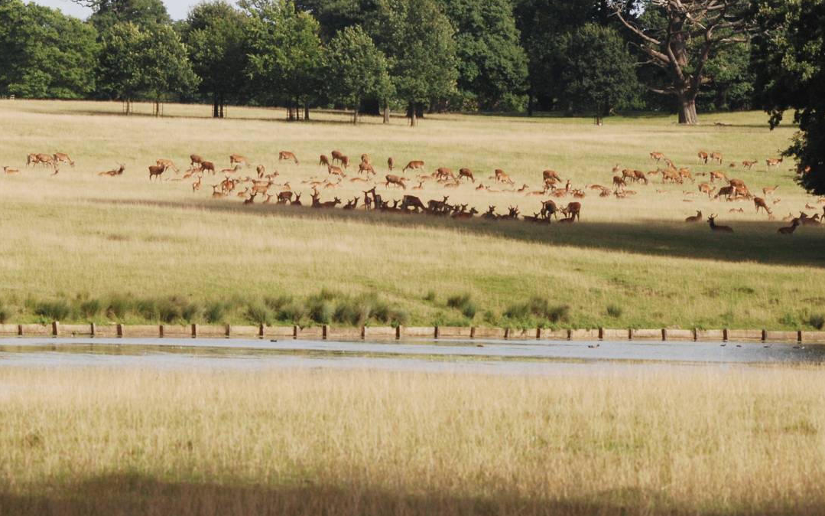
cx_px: 340
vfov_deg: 5.8
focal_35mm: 227
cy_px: 122
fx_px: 5103
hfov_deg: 9.2
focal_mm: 100
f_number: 7.1
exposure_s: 1/800
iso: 400
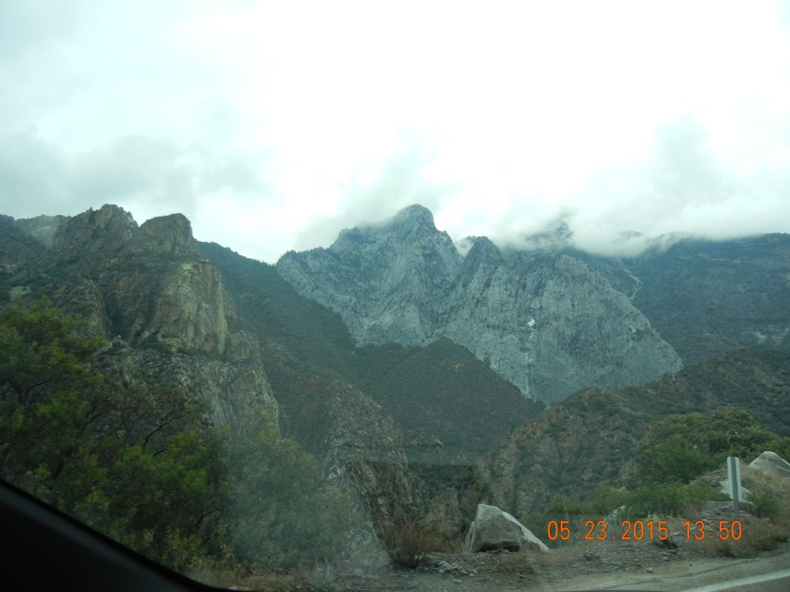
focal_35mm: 30
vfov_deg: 46.8
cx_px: 395
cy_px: 296
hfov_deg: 60.0
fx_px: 685
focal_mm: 5.4
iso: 160
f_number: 3.5
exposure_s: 1/843
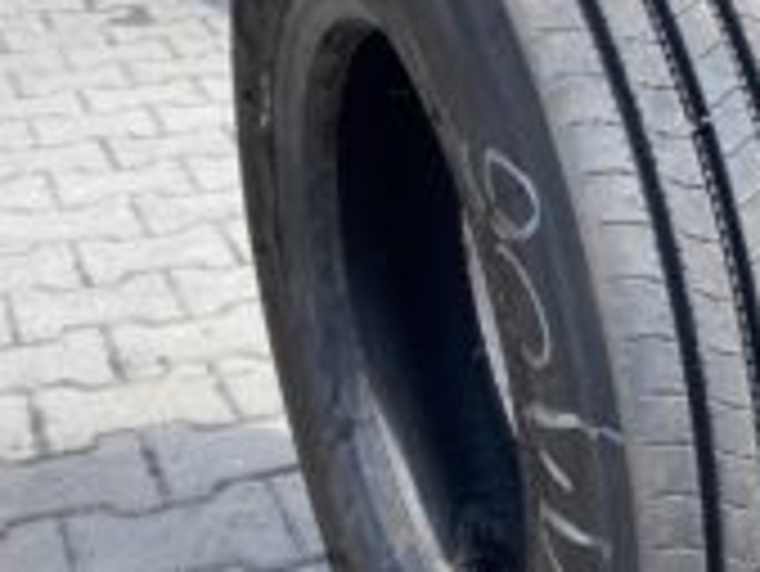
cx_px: 634
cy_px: 313
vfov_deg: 22.3
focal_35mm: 66
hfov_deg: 28.6
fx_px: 1450
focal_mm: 4.25
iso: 32
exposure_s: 1/1135
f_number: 1.8
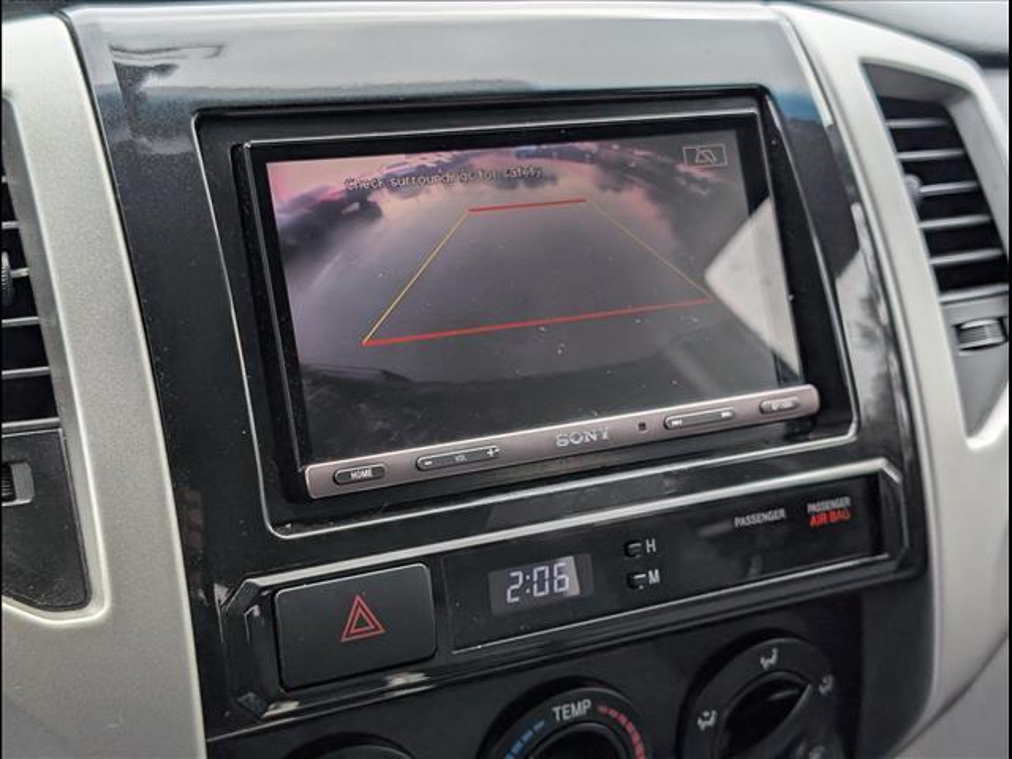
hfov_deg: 38.9
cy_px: 380
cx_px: 506
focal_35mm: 49
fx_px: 1433
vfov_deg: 29.7
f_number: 1.68
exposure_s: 1/294
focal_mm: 6.9
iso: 22
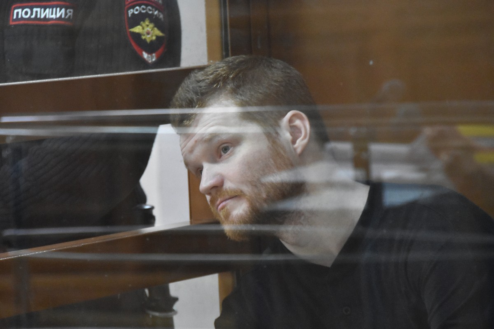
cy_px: 164
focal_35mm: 300
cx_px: 247
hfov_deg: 6.9
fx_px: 4116
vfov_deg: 4.6
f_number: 5.6
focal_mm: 200
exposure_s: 1/30
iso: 5000
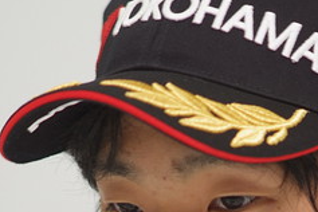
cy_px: 266
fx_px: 7252
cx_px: 244
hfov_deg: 2.5
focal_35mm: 821
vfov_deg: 1.7
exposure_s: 1/60
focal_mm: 180
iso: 200
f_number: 2.8
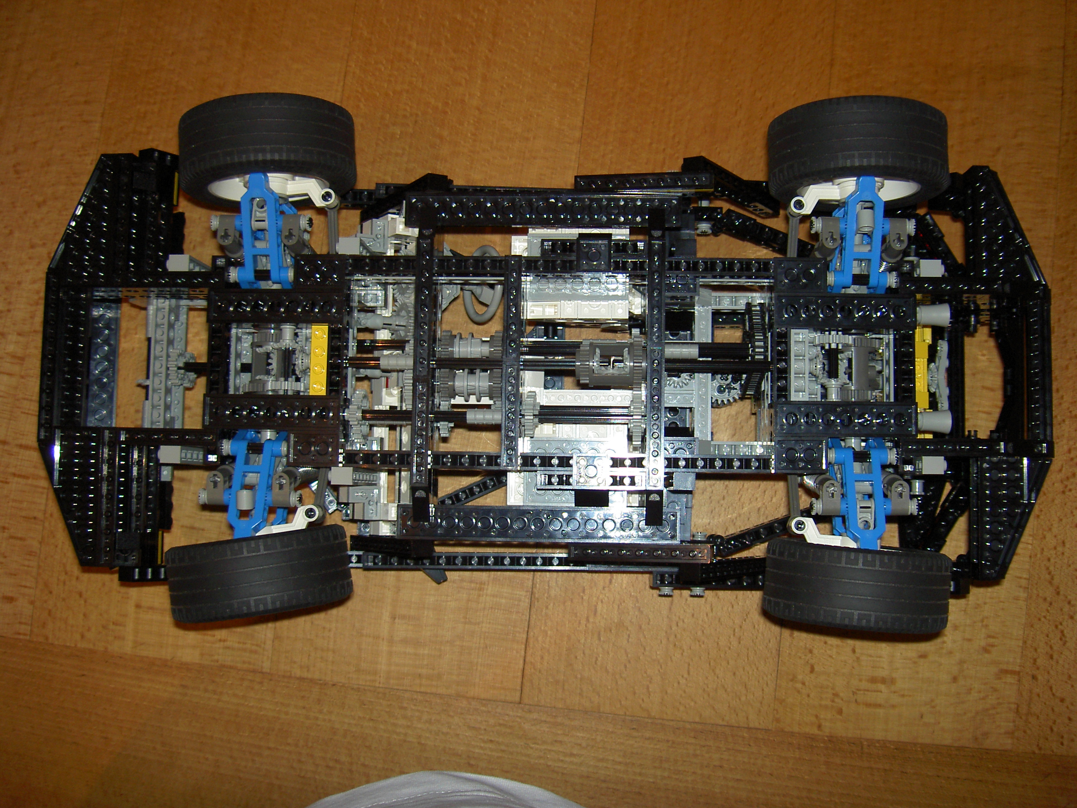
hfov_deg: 47.9
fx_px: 1213
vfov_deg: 36.8
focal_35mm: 39
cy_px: 404
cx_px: 538
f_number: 2.8
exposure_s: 1/59.5
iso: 100
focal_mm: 8
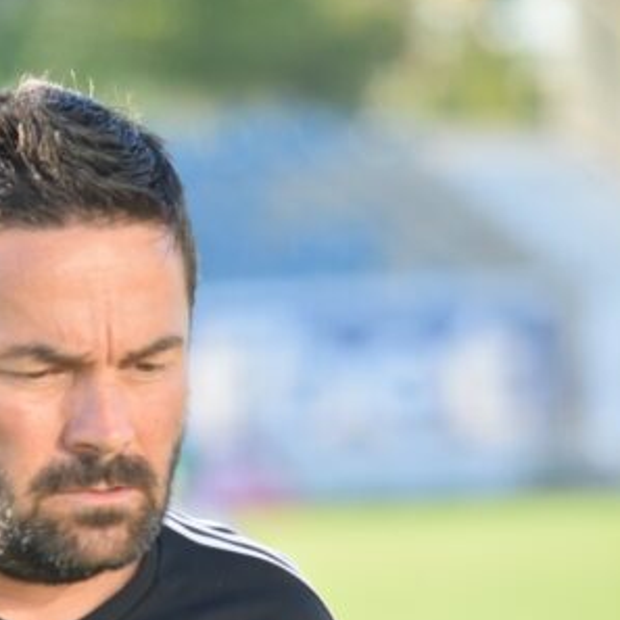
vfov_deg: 3.0
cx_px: 40
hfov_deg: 3.0
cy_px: 403
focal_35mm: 583
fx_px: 11814
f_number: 5
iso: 800
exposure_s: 1/800
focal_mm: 195
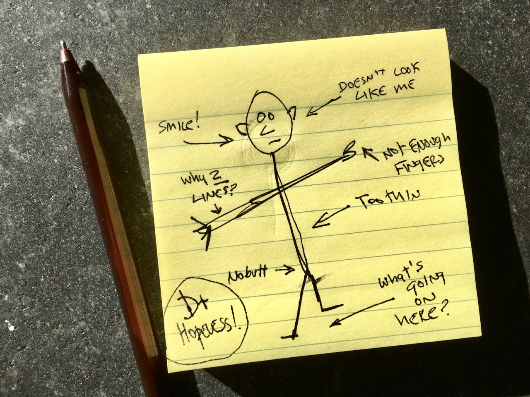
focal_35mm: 29
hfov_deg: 61.7
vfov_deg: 48.2
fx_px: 444
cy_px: 198
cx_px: 265
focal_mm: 4.15
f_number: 2.2
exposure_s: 1/1508
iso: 25
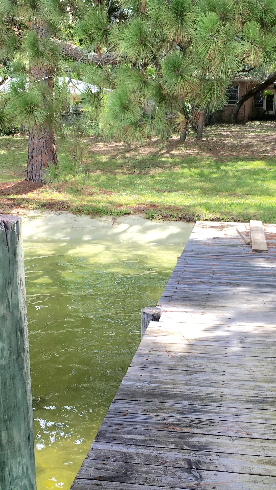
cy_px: 245
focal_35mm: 43
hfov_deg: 27.7
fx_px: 559
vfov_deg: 47.4
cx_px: 166
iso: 25
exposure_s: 1/364
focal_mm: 4.15
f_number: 2.2
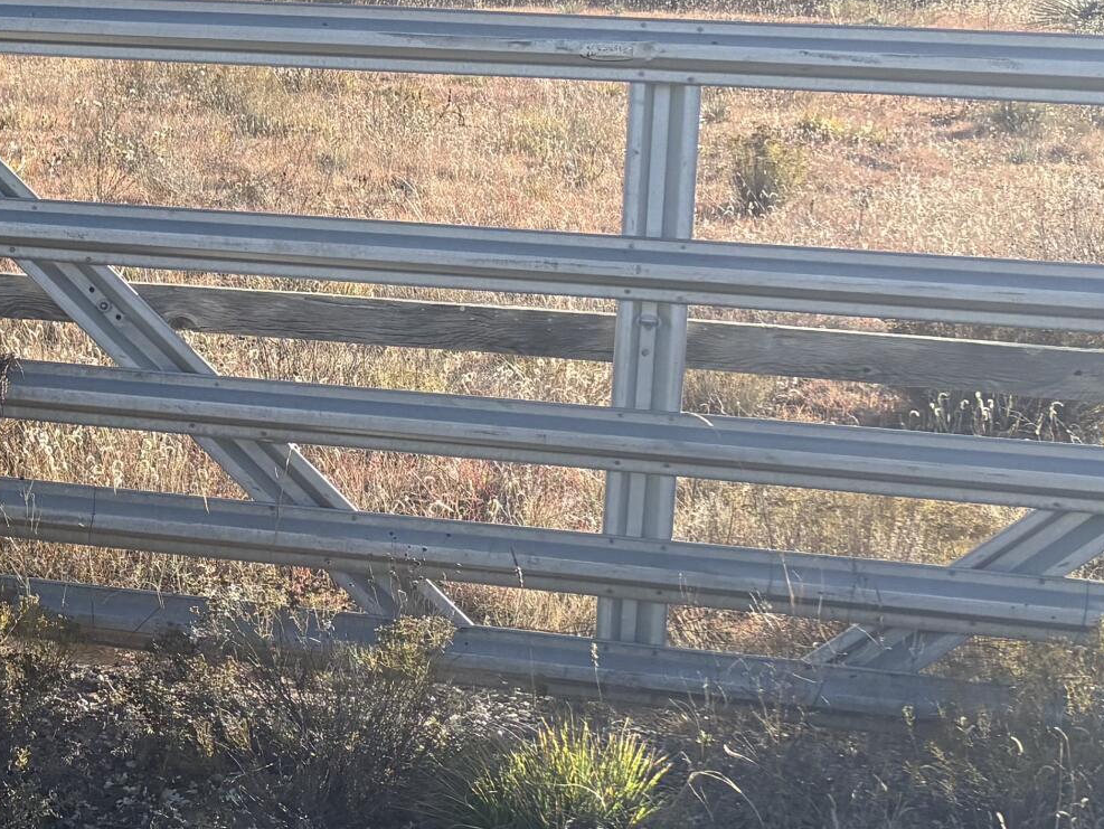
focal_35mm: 79
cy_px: 119
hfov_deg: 21.4
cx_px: -481
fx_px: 2520
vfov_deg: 18.4
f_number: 1.6
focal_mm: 5.96
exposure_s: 1/1799
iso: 50
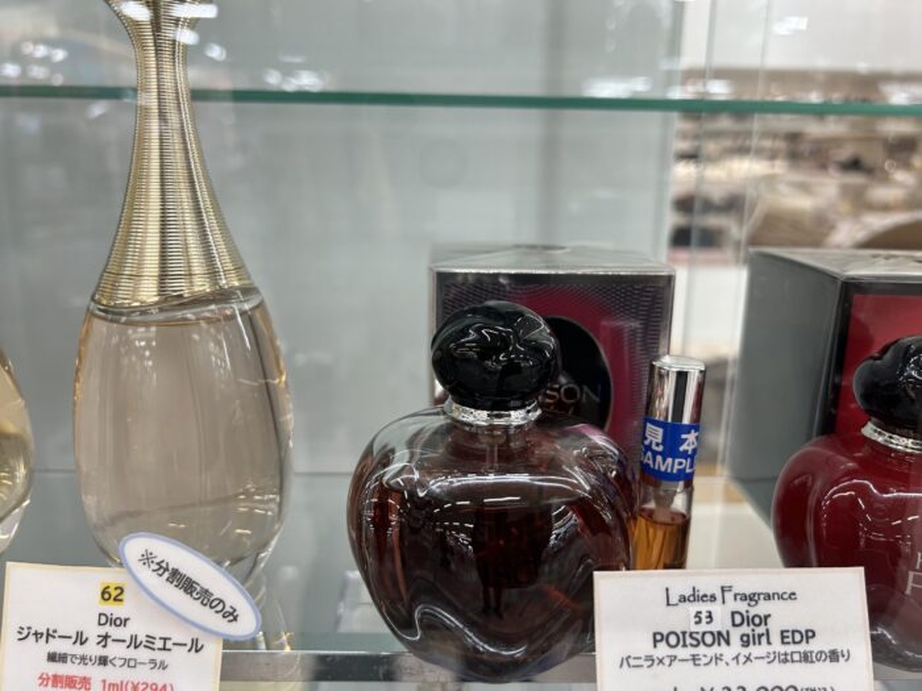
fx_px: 693
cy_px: 346
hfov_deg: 67.3
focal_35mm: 26
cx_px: 461
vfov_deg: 53.1
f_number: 1.5
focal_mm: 5.7
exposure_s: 1/100
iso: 64
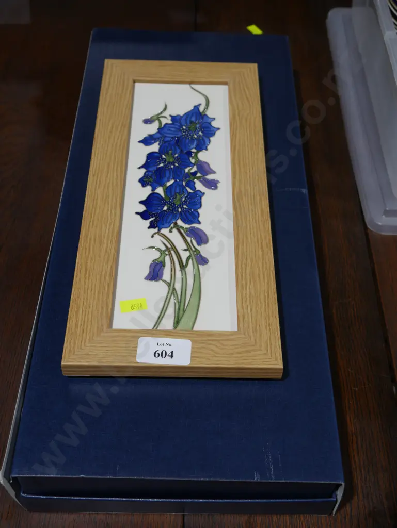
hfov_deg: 32.9
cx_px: 198
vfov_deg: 42.9
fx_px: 672
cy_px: 264
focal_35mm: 44
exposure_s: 1/60
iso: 200
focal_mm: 22
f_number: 4.7
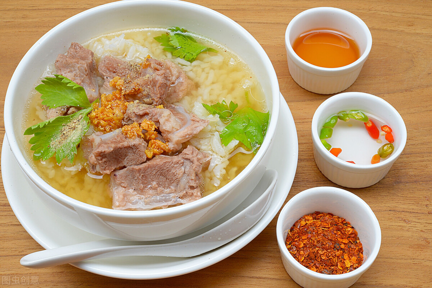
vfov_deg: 22.6
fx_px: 720
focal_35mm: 60
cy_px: 144
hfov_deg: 33.4
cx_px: 216
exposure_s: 1/6
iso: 400
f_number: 36
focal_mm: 60
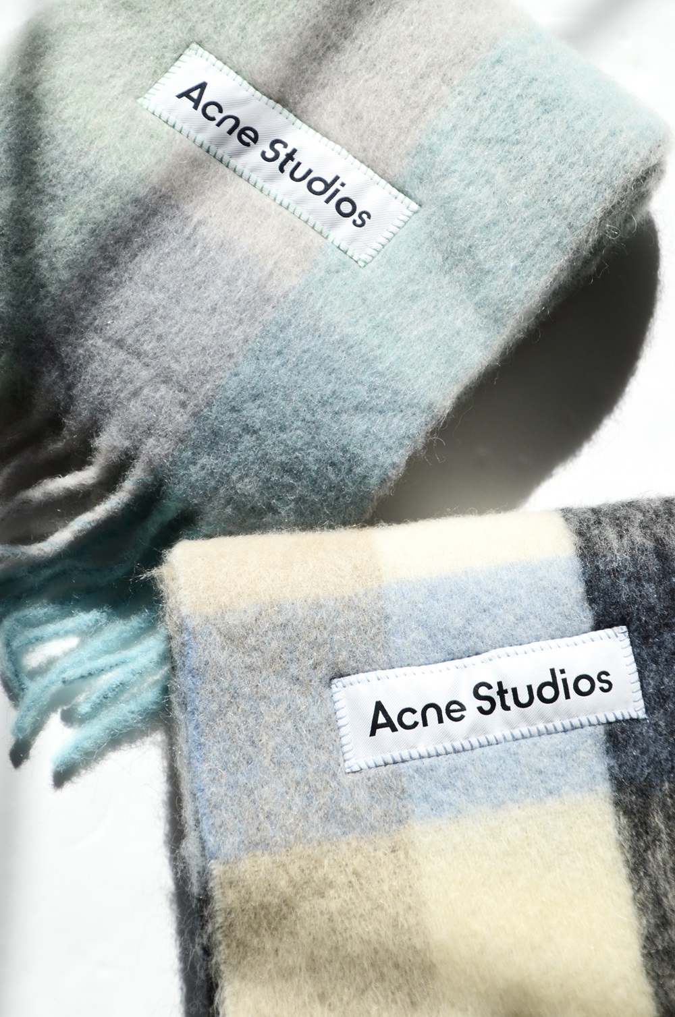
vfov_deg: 21.9
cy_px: 508
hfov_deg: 14.7
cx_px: 338
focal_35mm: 93
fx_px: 2625
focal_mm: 62
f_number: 5
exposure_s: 1/800
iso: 320
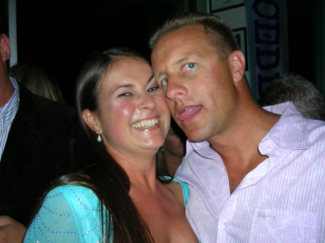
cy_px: 122
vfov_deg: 37.7
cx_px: 162
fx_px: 357
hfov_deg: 49.0
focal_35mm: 38
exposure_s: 1/60.1
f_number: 2.8
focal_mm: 5.8
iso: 50
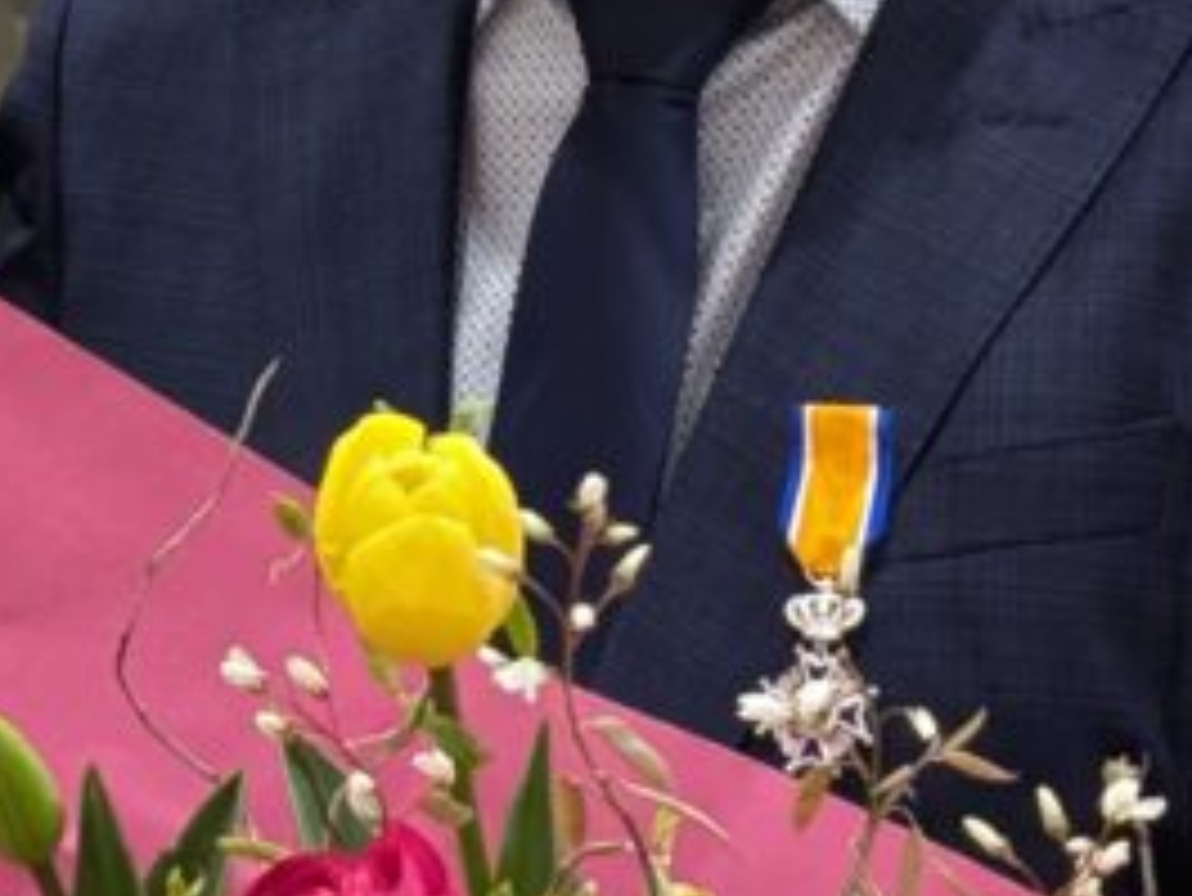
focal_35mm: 189
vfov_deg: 7.8
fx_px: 6511
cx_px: 9
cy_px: -167
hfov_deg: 10.4
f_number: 1.68
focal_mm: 6.9
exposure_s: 1/100
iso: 279
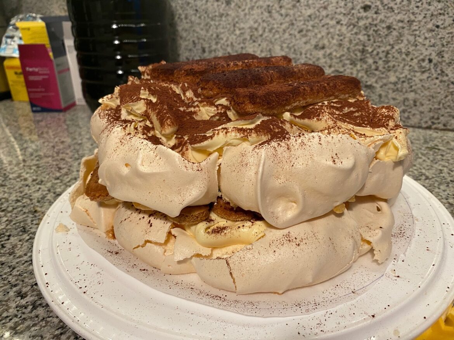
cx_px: 227
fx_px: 341
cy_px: 170
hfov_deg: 67.3
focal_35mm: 26
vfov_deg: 53.1
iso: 160
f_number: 1.8
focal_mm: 4.25
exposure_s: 1/49
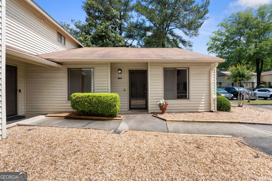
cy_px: 90
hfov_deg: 96.7
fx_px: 121
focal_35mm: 16
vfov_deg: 73.7
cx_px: 136
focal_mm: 16
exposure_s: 1/800
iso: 250
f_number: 3.2
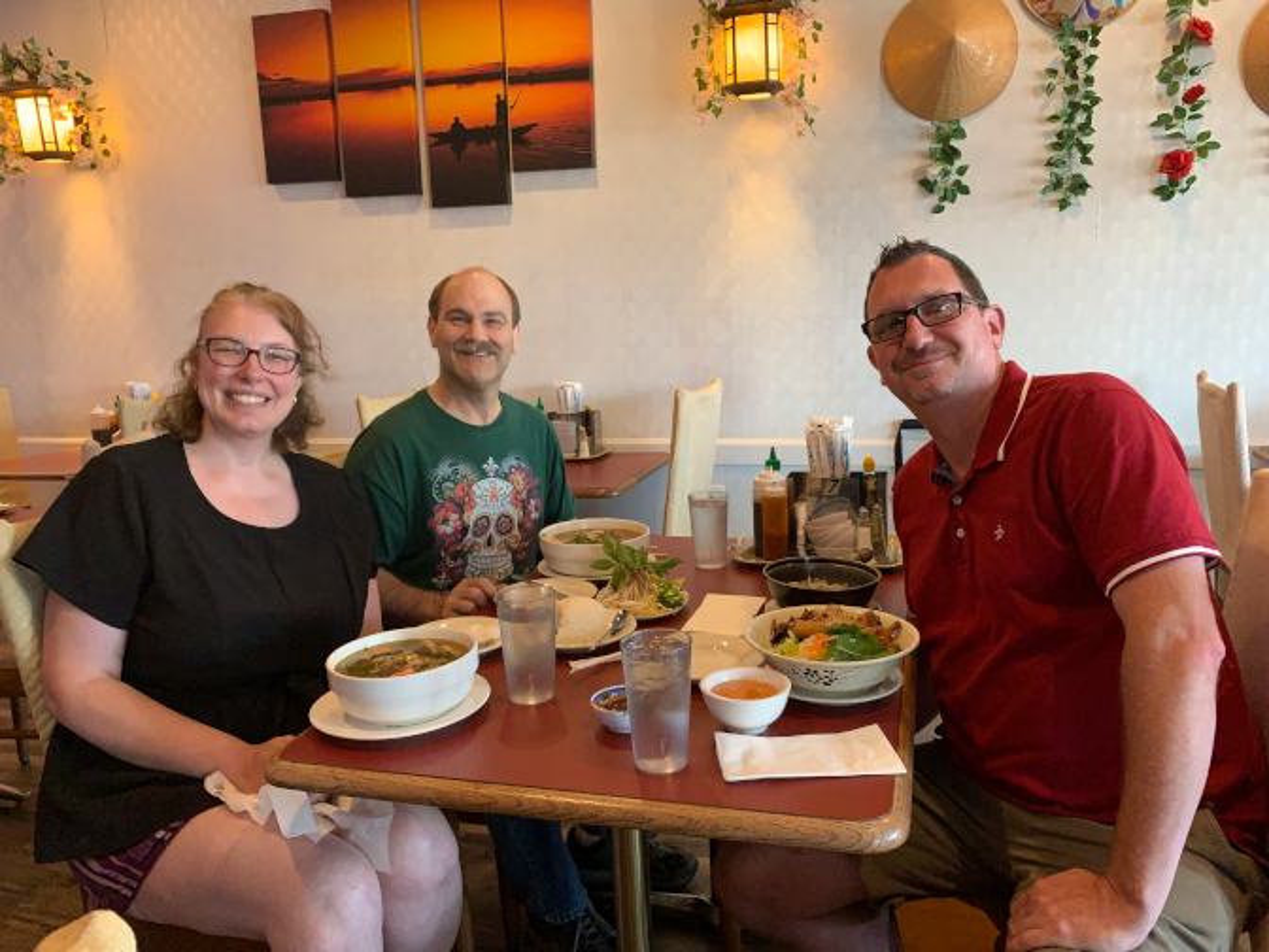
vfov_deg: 53.1
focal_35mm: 26
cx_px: 634
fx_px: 953
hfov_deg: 67.3
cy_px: 476
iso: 400
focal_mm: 4.25
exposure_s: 1/60
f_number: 1.8
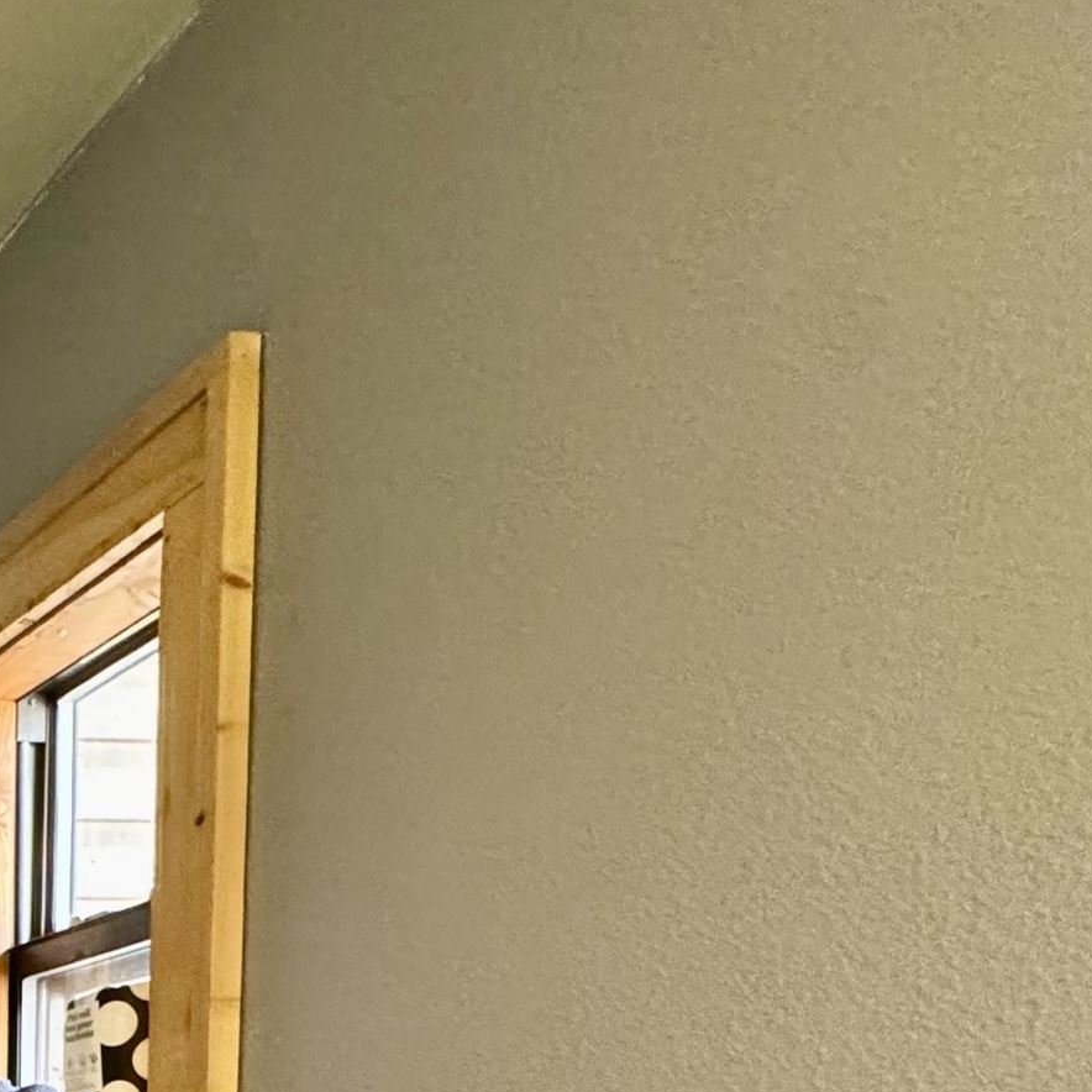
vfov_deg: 31.4
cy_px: 1376
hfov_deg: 26.7
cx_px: -581
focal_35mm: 43
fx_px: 1535
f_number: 2.2
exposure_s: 1/60
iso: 400
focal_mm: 2.22
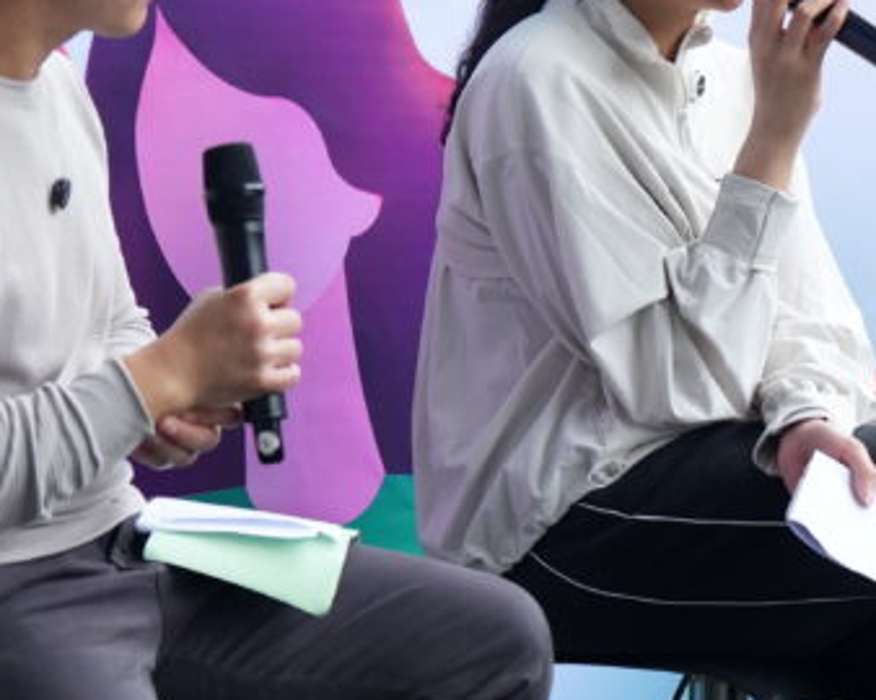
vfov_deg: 7.7
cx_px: 632
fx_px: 5156
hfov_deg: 9.7
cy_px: 1
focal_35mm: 199
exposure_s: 1/1000
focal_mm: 70
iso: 1250
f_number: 4
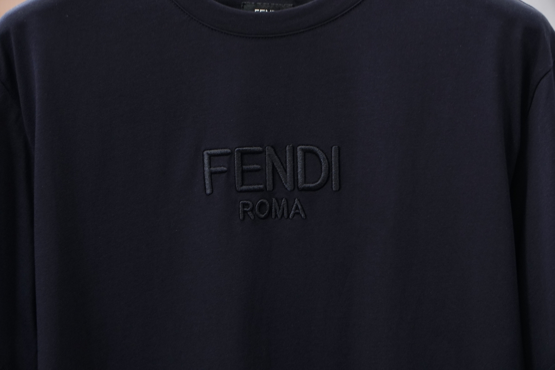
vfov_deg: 13.0
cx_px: 278
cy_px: 185
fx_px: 1619
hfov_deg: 19.5
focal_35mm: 105
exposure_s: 1/125
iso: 640
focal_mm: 70
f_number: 4
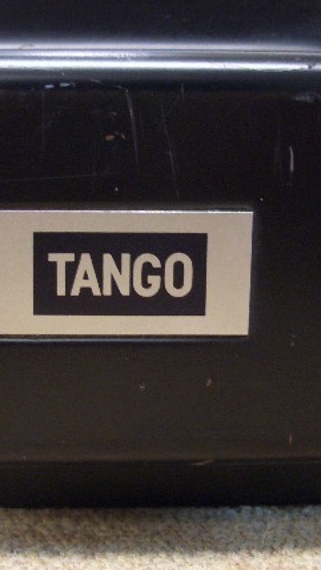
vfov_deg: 36.6
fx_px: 862
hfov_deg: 21.1
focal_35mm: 57
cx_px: 119
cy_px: 268
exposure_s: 1/8
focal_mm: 5.8
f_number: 2.6
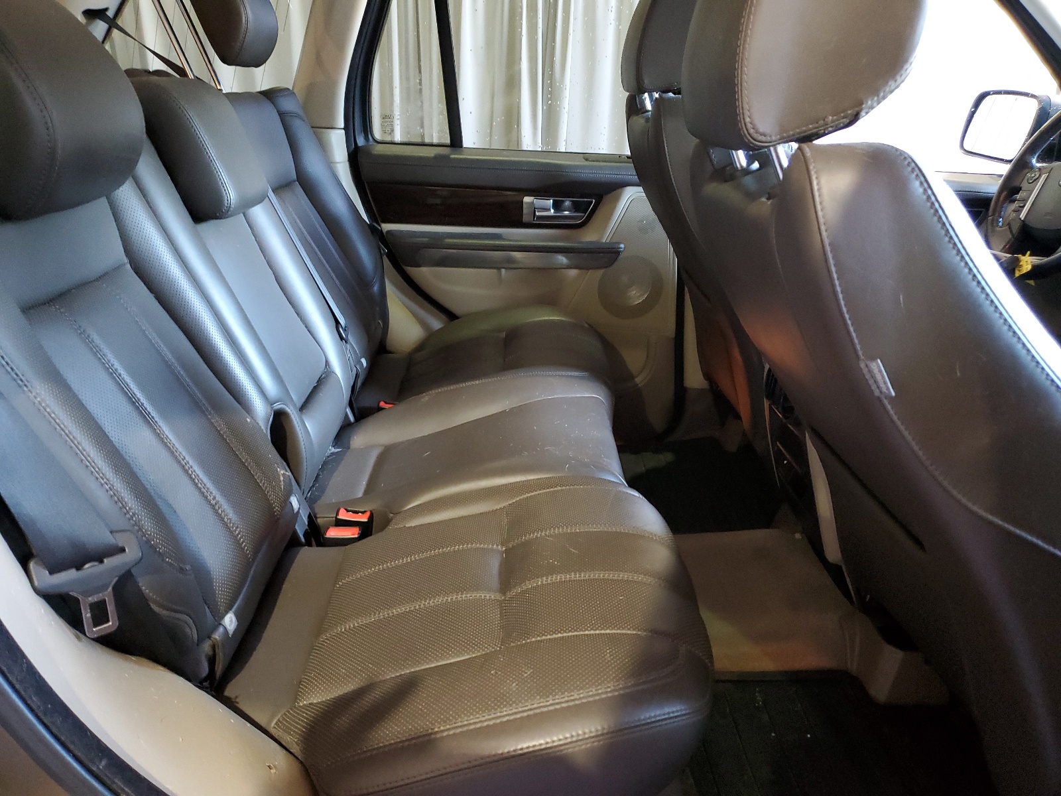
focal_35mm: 26
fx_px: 797
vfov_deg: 53.1
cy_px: 398
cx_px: 530
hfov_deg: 67.3
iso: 307
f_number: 1.5
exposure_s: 1/17
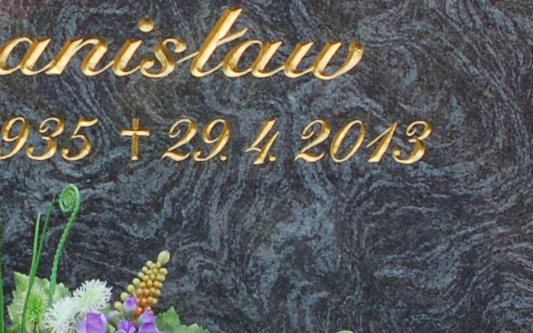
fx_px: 3732
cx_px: -45
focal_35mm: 257
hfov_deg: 8.1
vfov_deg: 5.1
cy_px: 120
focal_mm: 36
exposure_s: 1/160
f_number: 6.3
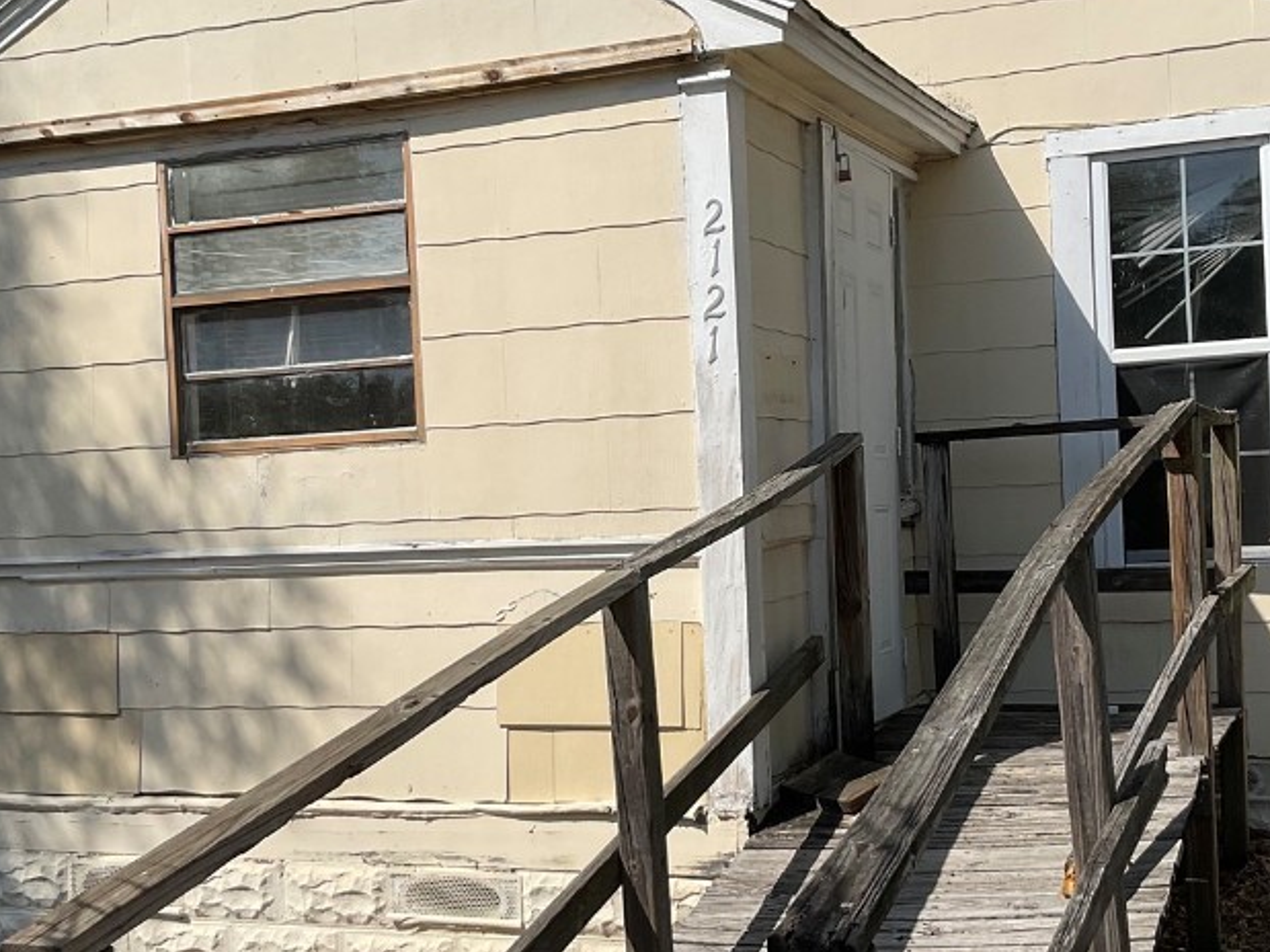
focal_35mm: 48
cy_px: 507
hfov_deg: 39.5
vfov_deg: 30.2
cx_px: 753
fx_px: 1761
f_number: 1.8
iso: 20
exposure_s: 1/3788
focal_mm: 3
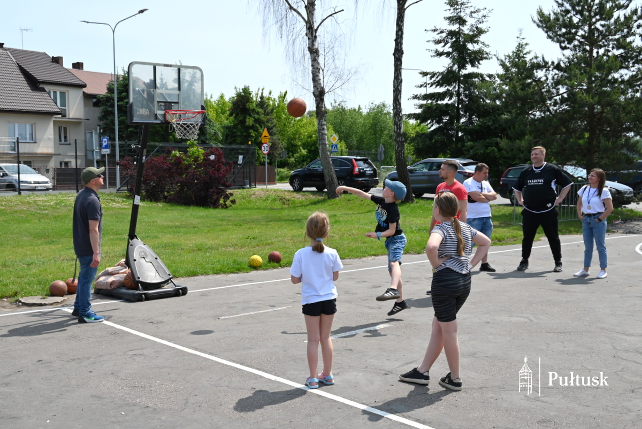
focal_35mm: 34
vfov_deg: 38.4
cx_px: 321
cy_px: 214
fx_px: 616
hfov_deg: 55.1
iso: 100
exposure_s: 1/400
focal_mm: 34.5
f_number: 7.1
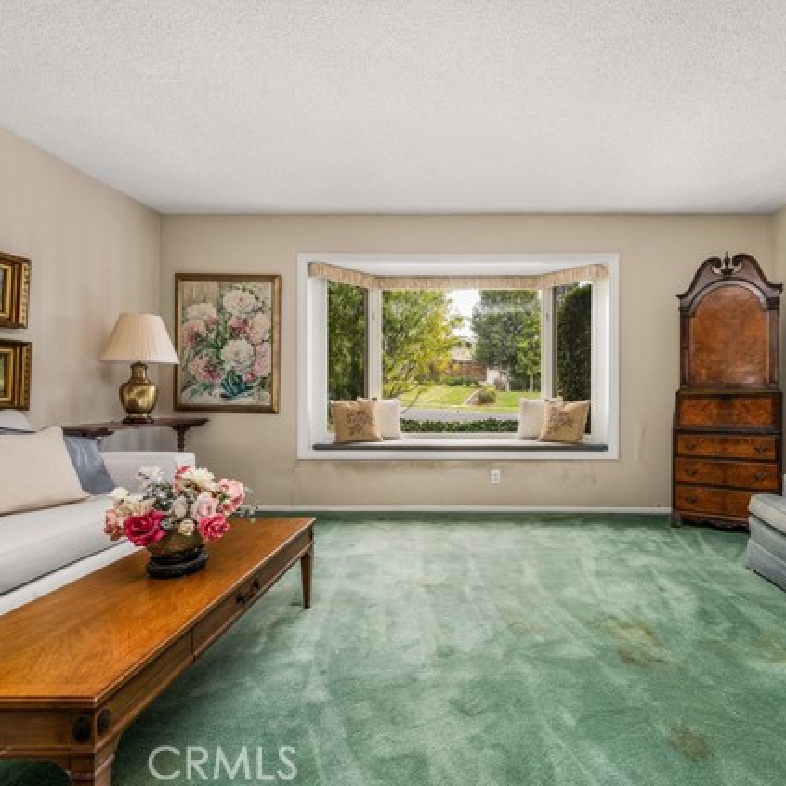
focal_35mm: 18
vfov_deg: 80.7
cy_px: 393
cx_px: 466
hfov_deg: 79.9
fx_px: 462
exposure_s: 1/10
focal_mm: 14
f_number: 6.3
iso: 100
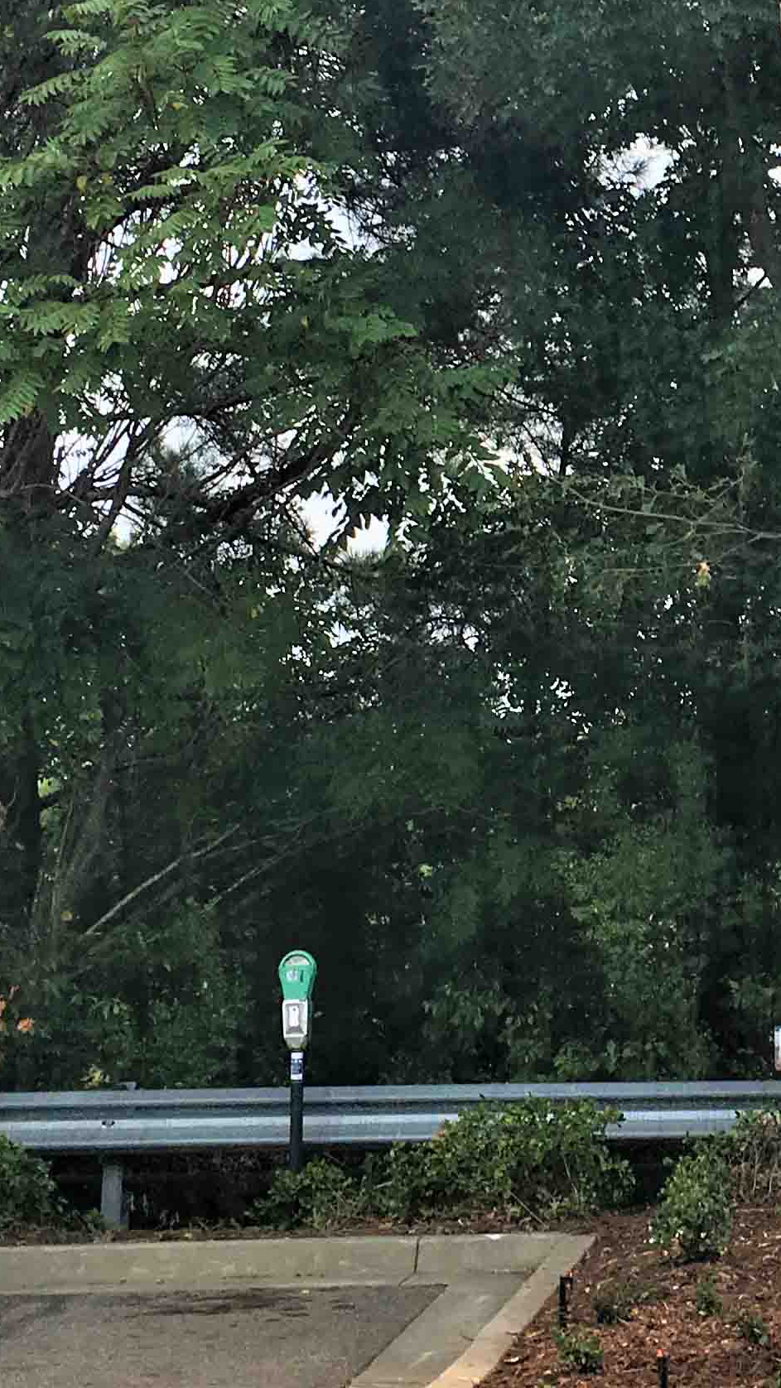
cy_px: 369
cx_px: 914
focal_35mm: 76
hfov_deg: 15.4
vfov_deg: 27.5
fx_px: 2797
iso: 25
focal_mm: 4.15
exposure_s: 1/1083
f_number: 2.2
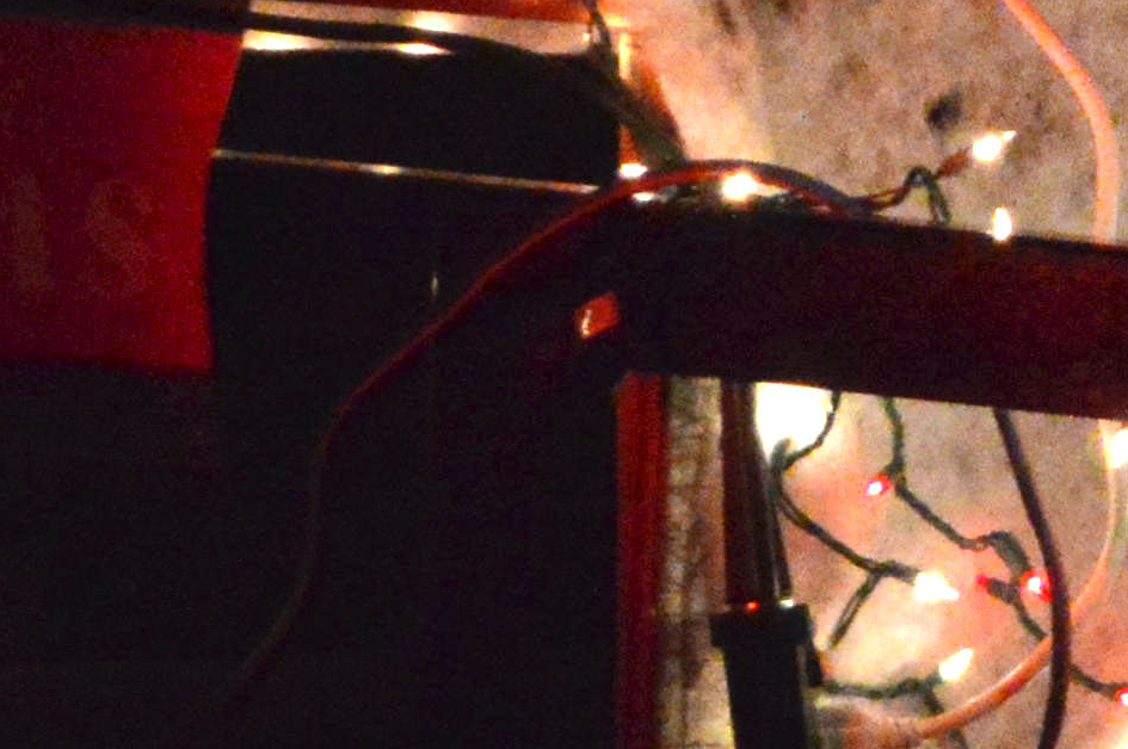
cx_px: 3226
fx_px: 16438
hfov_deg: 3.8
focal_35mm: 525
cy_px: -186
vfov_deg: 2.6
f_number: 5.6
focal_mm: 55
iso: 3200
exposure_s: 1/80
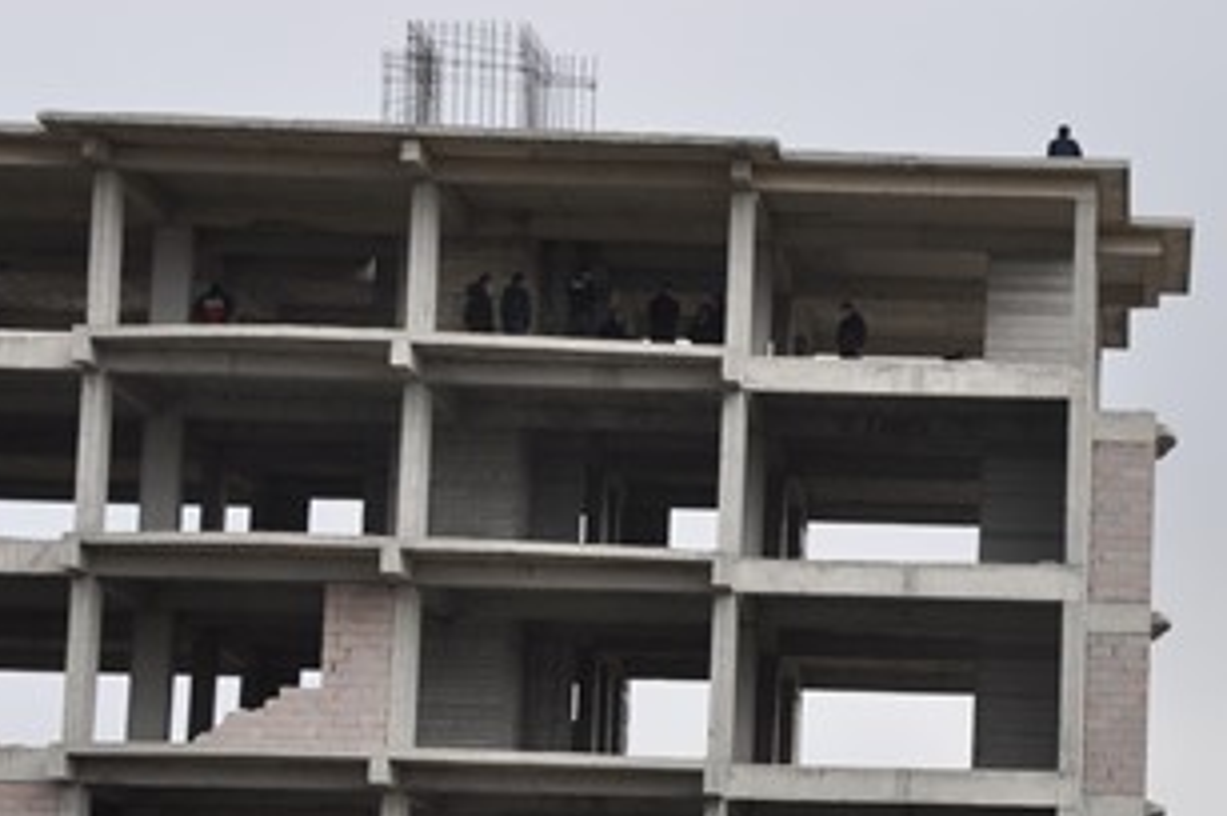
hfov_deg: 15.9
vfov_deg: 10.8
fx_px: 4324
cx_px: 1139
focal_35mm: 127
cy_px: 560
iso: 200
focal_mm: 40
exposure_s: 1/160
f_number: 6.3
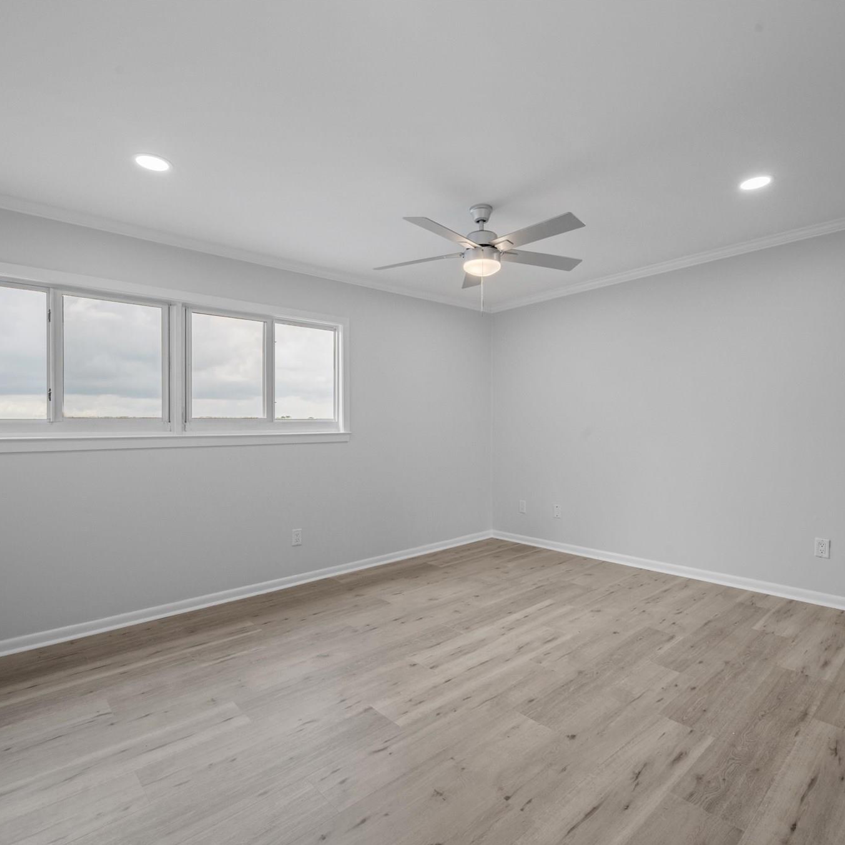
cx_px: 447
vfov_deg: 80.7
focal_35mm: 18
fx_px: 497
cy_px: 422
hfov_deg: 80.6
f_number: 11
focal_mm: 14
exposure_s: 1/15
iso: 320
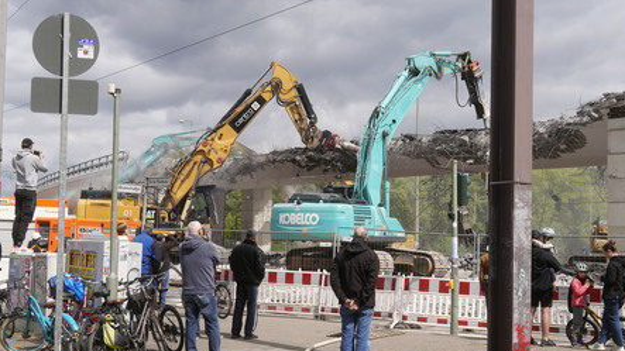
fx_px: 795
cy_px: 178
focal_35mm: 48
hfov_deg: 42.9
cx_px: 315
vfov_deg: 24.9
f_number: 6.3
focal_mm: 30
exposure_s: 1/640
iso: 100
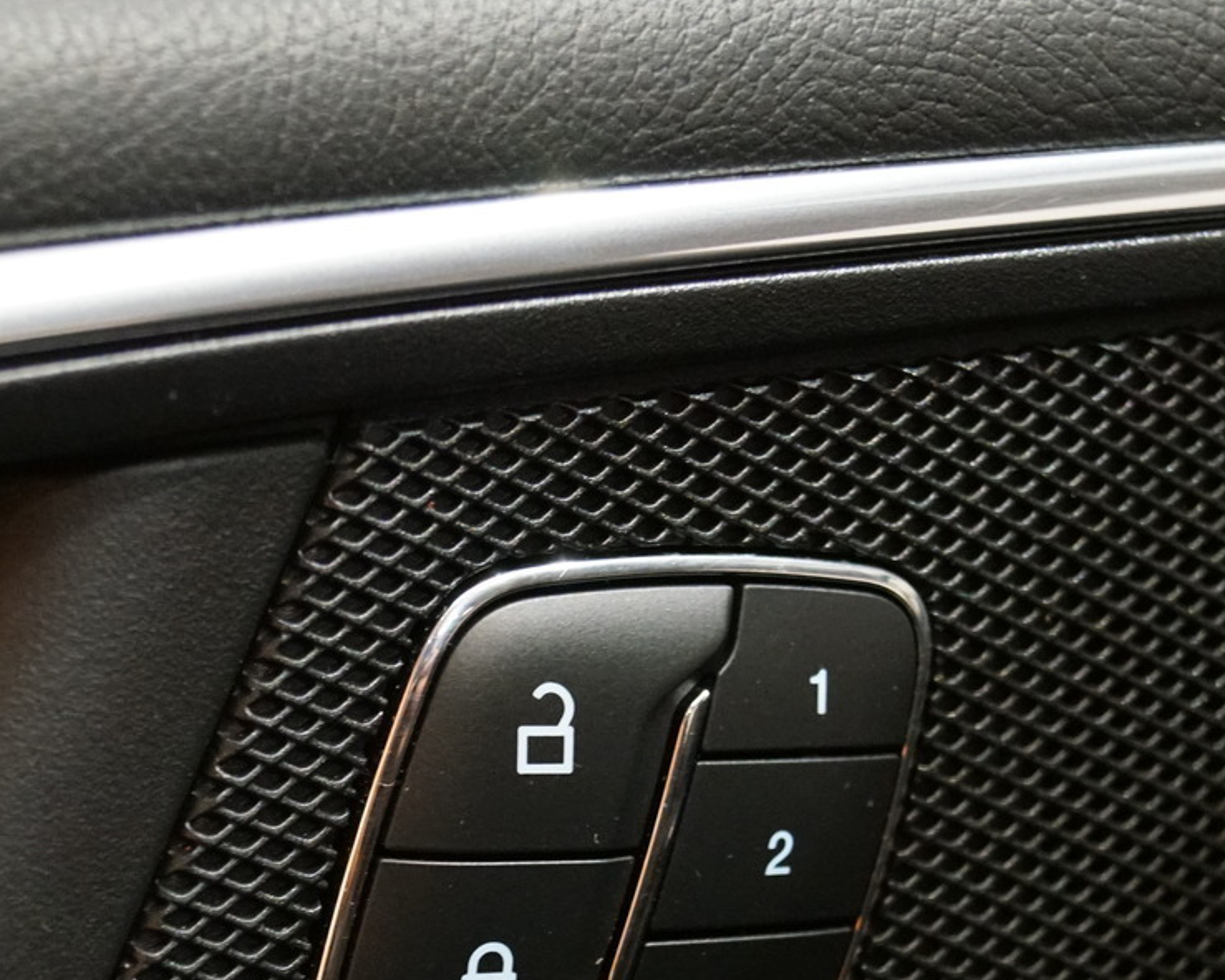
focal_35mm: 108
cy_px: 821
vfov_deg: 14.2
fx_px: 3916
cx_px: 466
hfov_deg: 17.8
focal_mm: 35
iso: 3200
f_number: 5.6
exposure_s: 1/60
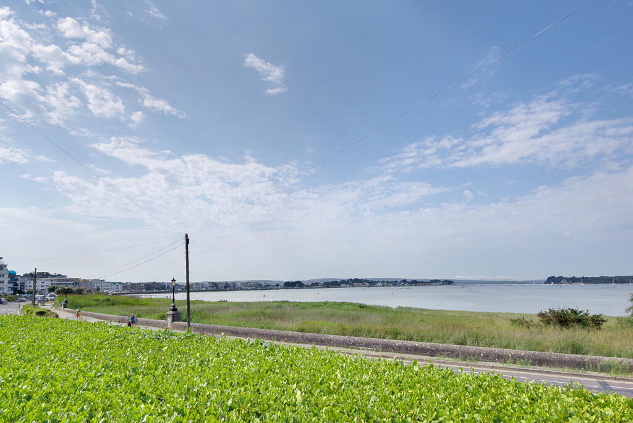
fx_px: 334
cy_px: 212
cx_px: 316
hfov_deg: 86.9
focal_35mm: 19
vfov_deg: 64.6
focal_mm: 13
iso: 100
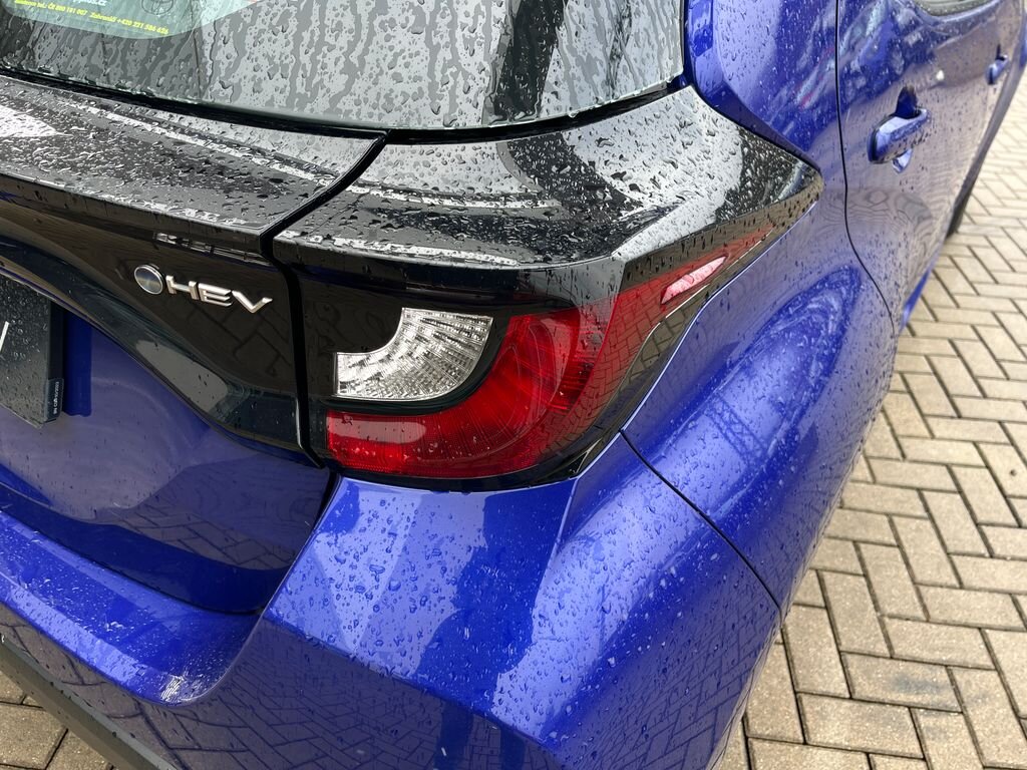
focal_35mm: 26
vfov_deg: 53.1
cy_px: 385
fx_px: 771
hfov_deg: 67.3
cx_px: 514
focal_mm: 5.1
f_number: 1.6
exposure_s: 1/122
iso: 32
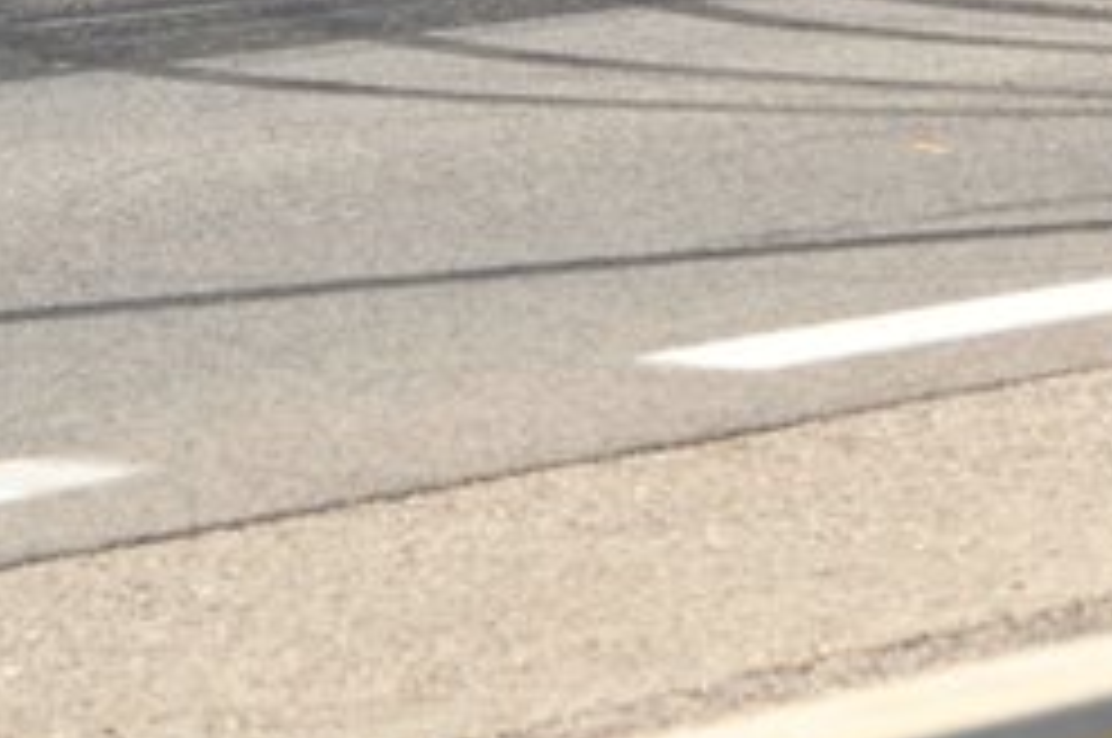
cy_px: -475
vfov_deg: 4.7
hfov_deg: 7.1
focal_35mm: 290
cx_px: 1103
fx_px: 8946
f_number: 5.6
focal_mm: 70
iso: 200
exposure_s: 1/800
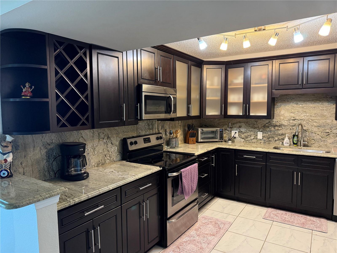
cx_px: 168
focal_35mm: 24
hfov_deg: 71.6
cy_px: 126
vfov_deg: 56.8
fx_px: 234
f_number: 1.78
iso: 250
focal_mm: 6.76
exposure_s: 1/60
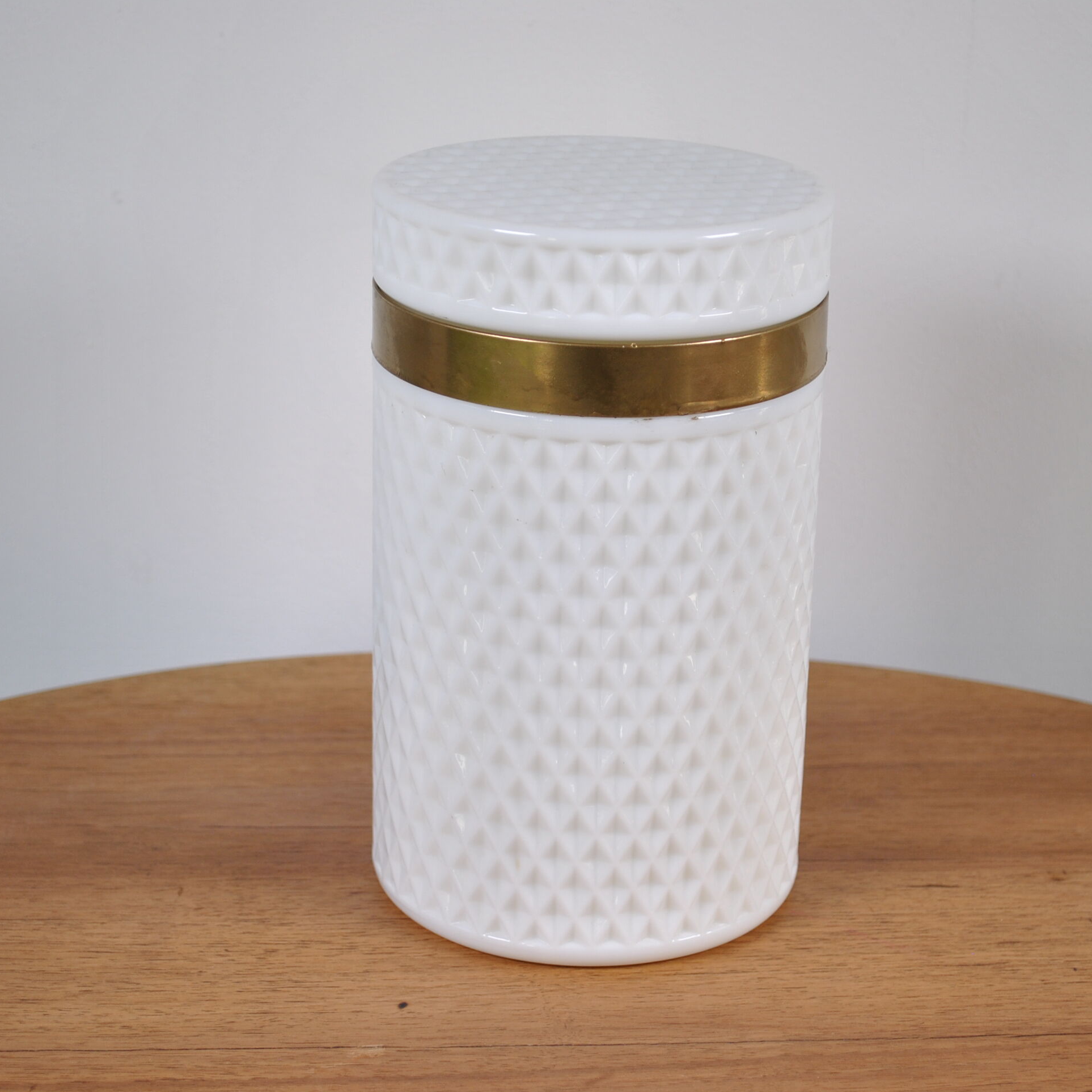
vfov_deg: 23.7
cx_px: 582
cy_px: 549
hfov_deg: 23.7
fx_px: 2605
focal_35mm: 73
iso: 200
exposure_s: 1/160
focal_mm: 38
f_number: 5.6
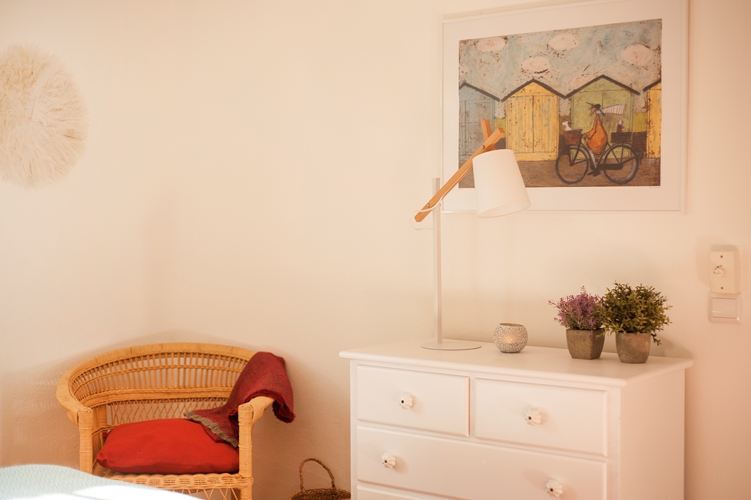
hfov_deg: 39.6
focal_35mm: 50
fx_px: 1042
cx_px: 376
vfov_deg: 26.9
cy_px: 250
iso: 200
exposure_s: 1/80
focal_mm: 50
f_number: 3.2
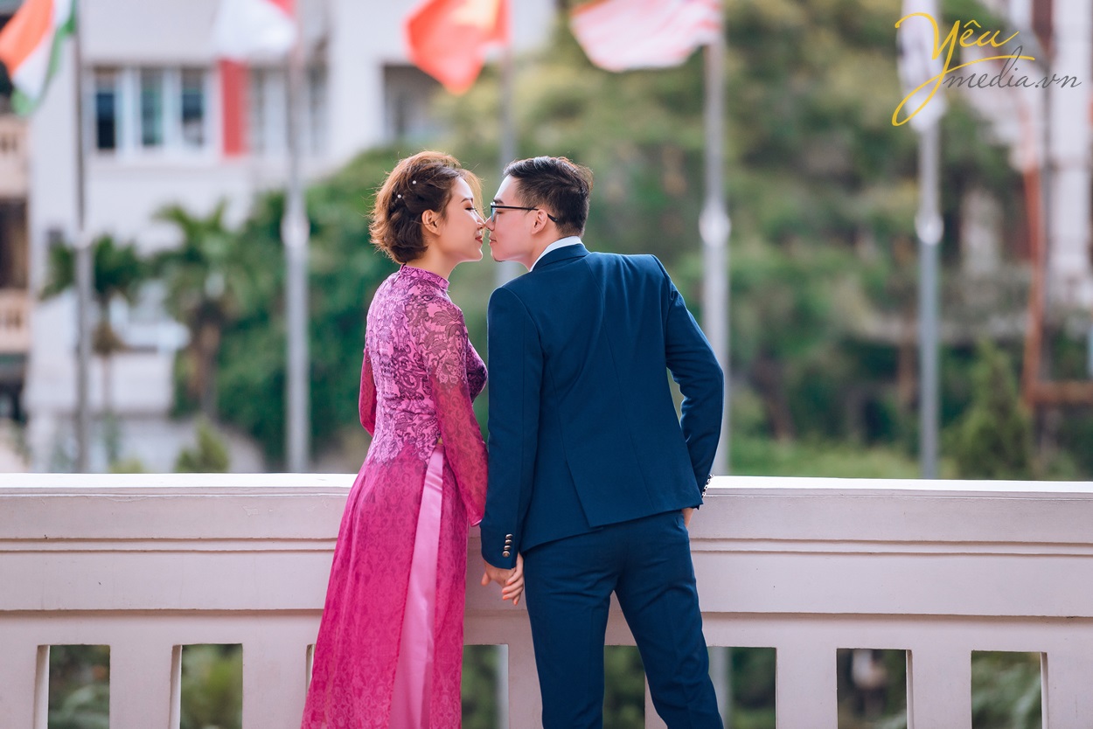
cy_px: 364
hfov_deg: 10.3
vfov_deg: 6.9
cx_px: 546
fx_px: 6073
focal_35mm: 200
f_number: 2.8
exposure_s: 1/1500
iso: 400
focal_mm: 200
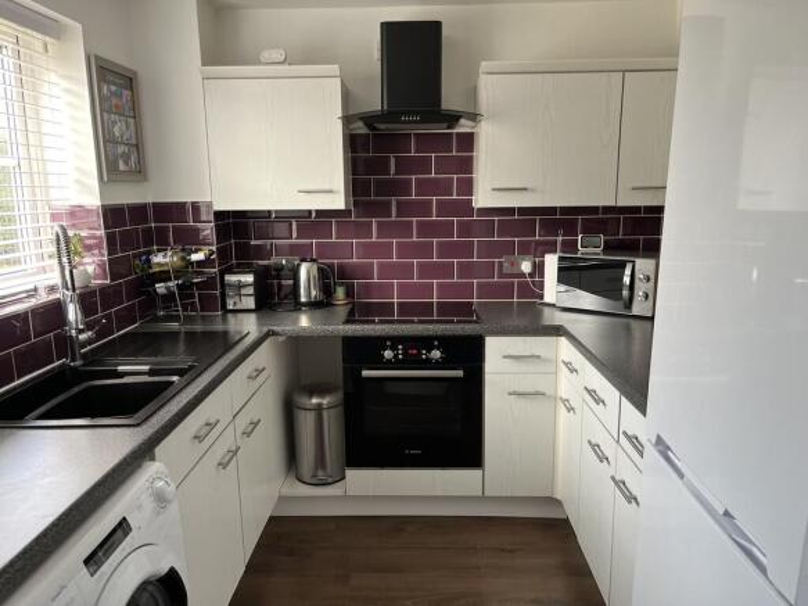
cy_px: 303
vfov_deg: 53.0
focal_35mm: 26
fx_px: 607
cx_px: 404
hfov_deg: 67.3
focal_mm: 5.1
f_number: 1.6
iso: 125
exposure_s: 1/102
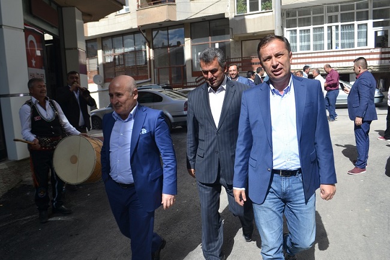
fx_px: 292
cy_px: 130
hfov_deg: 67.4
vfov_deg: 47.9
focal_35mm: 27
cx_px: 195
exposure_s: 1/200
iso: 100
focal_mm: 18
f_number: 7.1
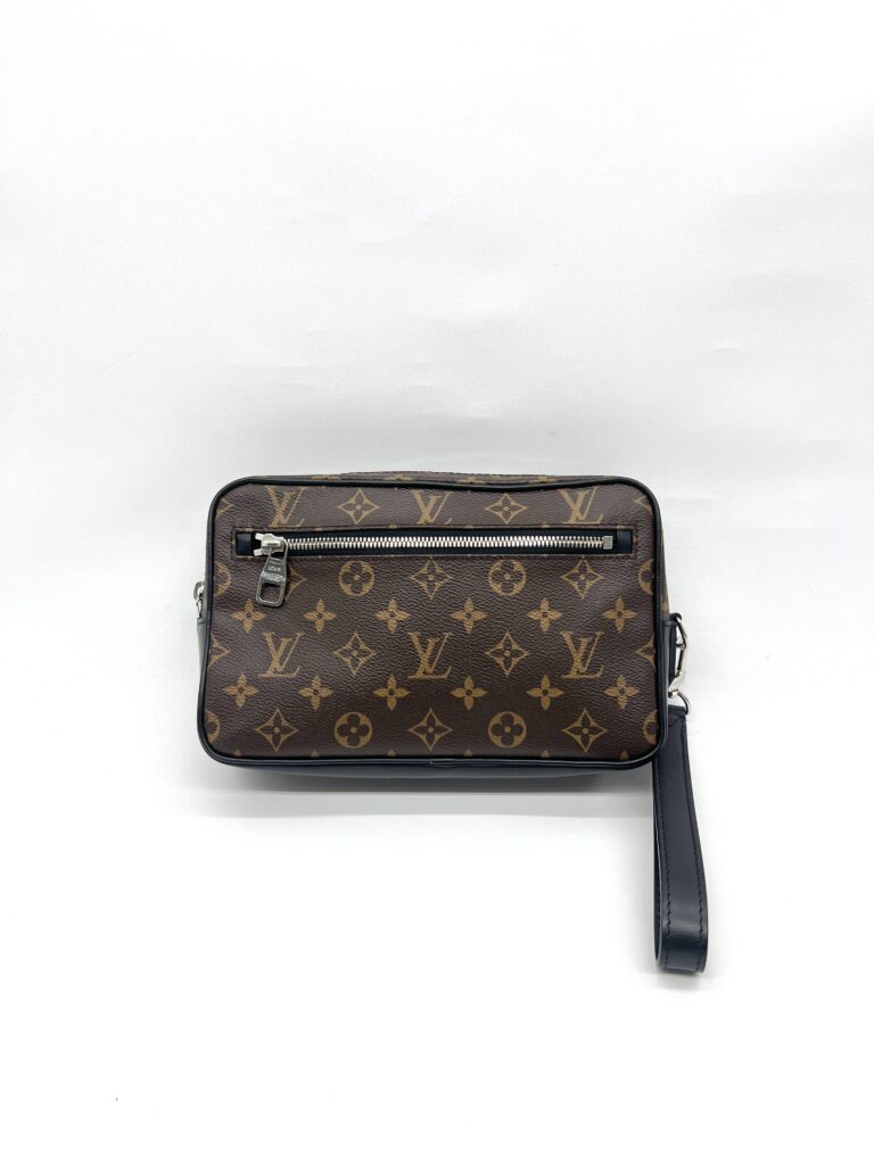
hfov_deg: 53.1
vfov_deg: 67.3
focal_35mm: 26
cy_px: 582
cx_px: 437
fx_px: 875
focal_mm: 5.7
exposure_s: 1/177
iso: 40
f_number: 1.5
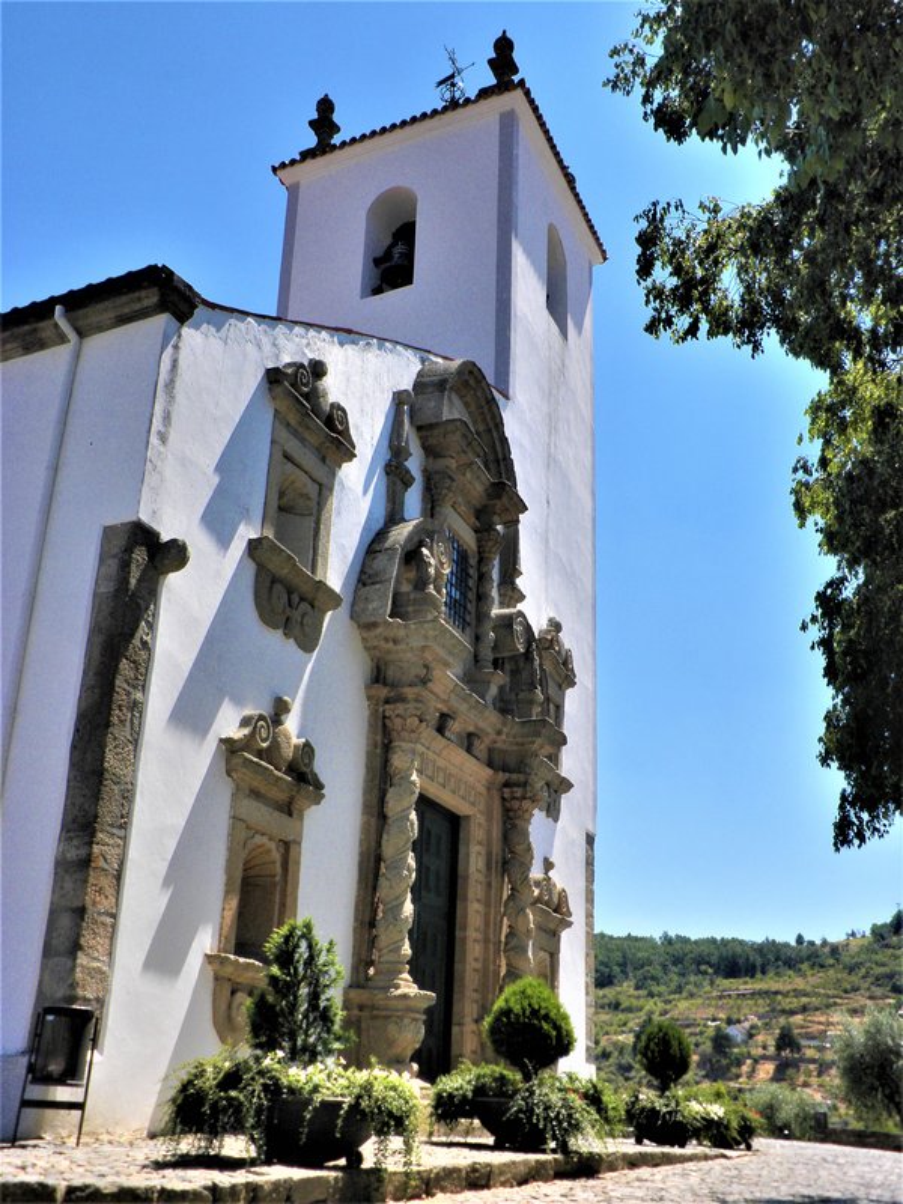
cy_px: 602
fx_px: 1252
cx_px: 452
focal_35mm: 36
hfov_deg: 39.7
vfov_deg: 51.4
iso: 64
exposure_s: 1/320
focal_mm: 6.3
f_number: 5.6
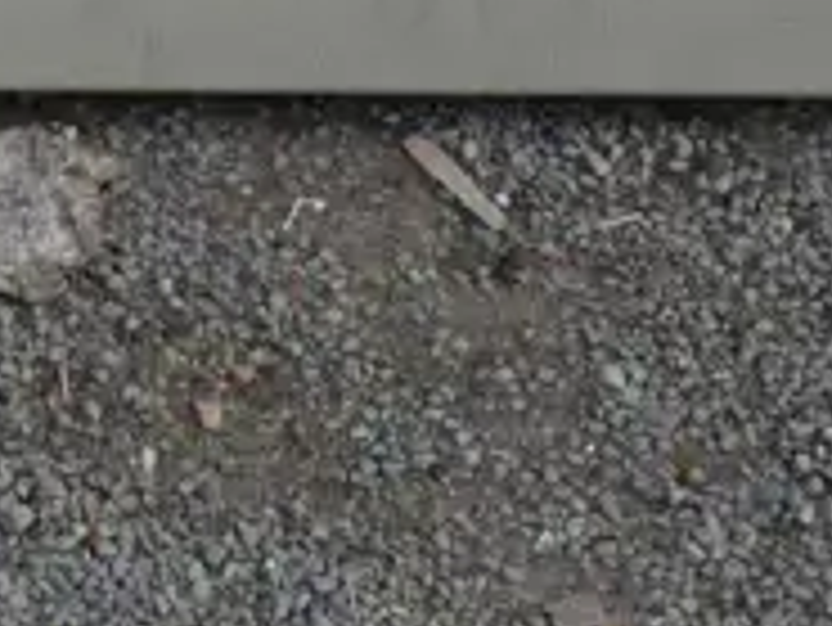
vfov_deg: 6.4
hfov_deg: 8.9
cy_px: -849
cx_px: 40
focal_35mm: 221
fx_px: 5315
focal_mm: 20
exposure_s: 1/160
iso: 200
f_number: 5.6
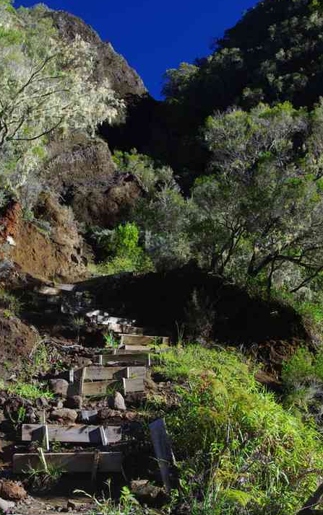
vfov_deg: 35.4
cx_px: 83
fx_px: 809
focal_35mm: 57
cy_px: 281
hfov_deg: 22.4
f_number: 9
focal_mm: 26.9
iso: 200
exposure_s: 1/50
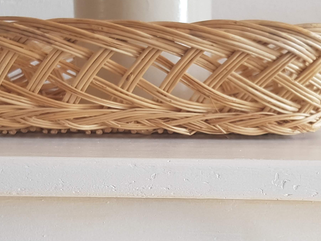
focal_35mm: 58
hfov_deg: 33.2
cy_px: 179
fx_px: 538
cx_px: 174
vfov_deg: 25.0
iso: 50
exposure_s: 1/50
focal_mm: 4.2
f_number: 1.7
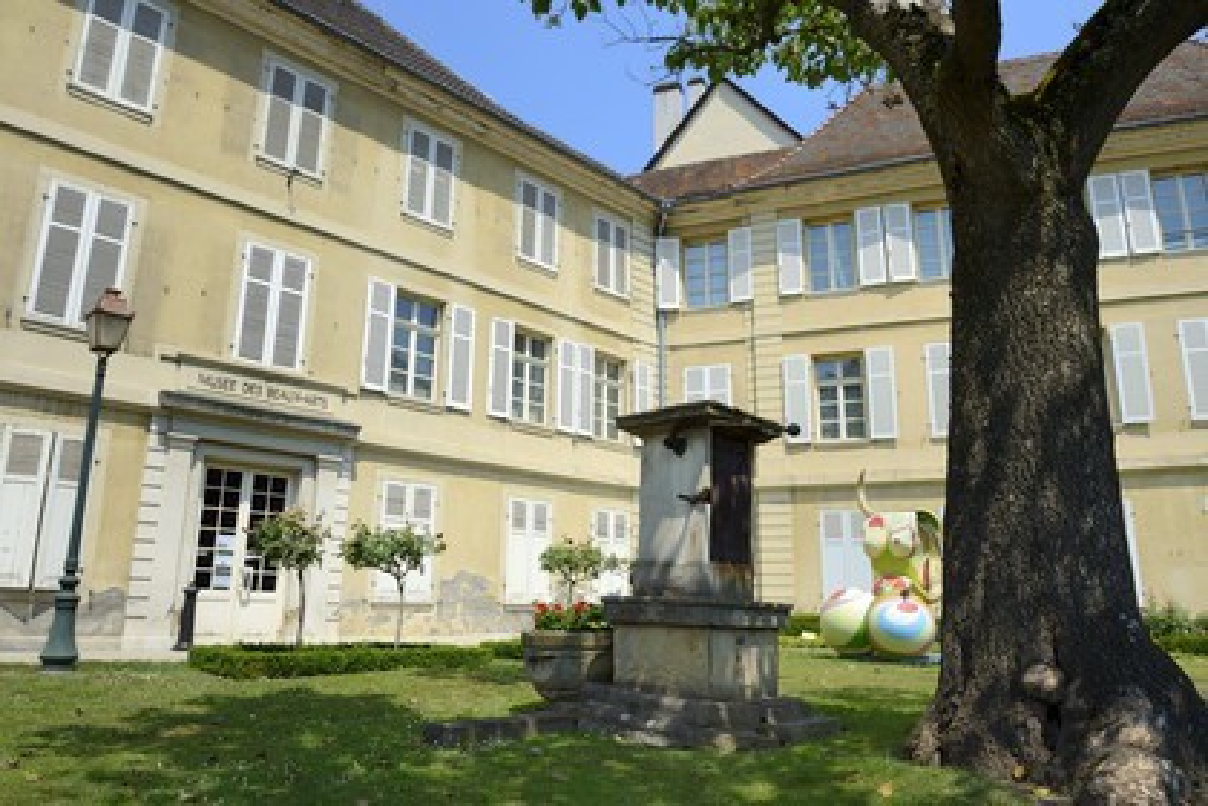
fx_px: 805
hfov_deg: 73.7
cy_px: 403
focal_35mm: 24
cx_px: 604
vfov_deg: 53.1
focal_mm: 24
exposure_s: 1/320
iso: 200
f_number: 10
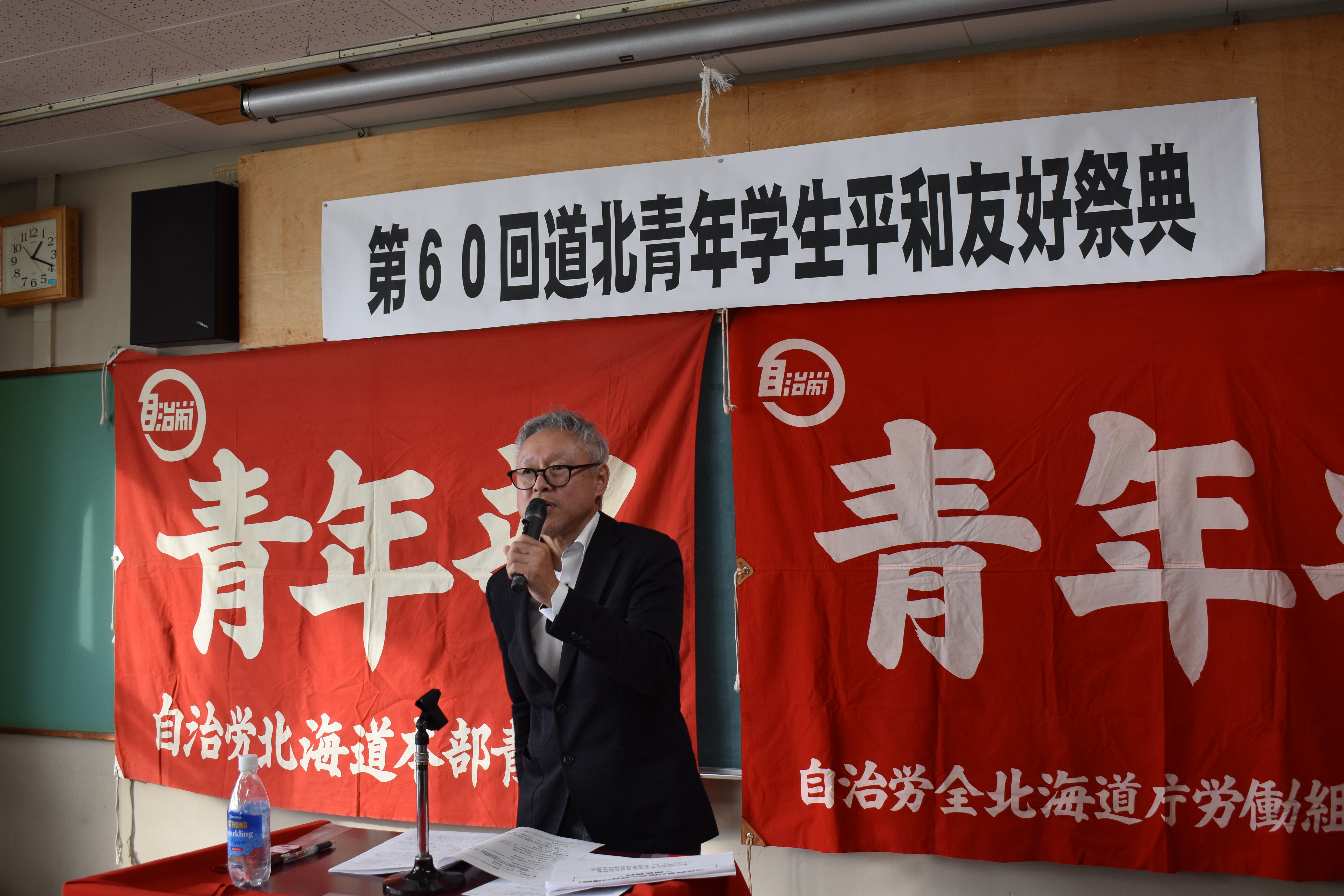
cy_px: 448
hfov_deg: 53.1
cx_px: 672
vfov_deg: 36.9
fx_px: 1344
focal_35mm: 36
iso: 400
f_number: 5.6
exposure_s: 1/125
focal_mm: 24
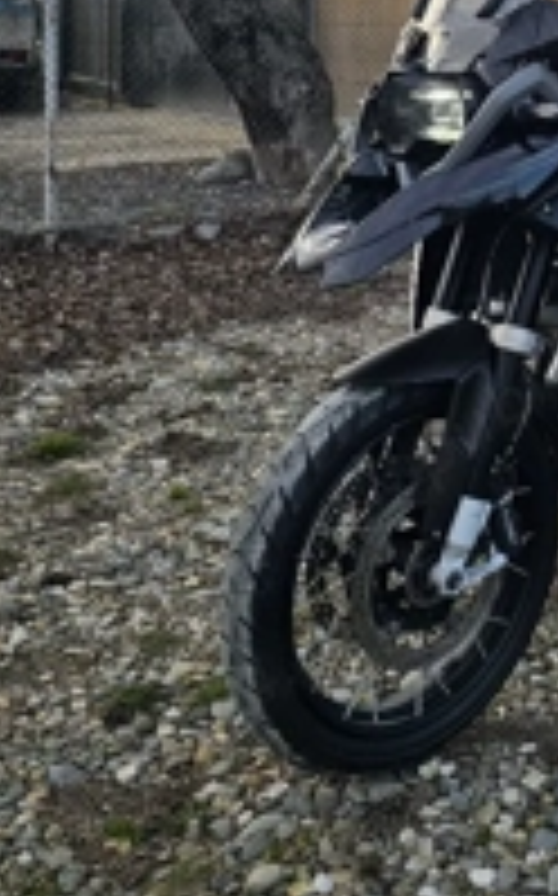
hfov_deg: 24.2
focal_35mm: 49
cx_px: 648
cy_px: 72
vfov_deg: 38.0
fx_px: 1195
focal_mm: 6.3
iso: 10
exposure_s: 1/323
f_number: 1.7
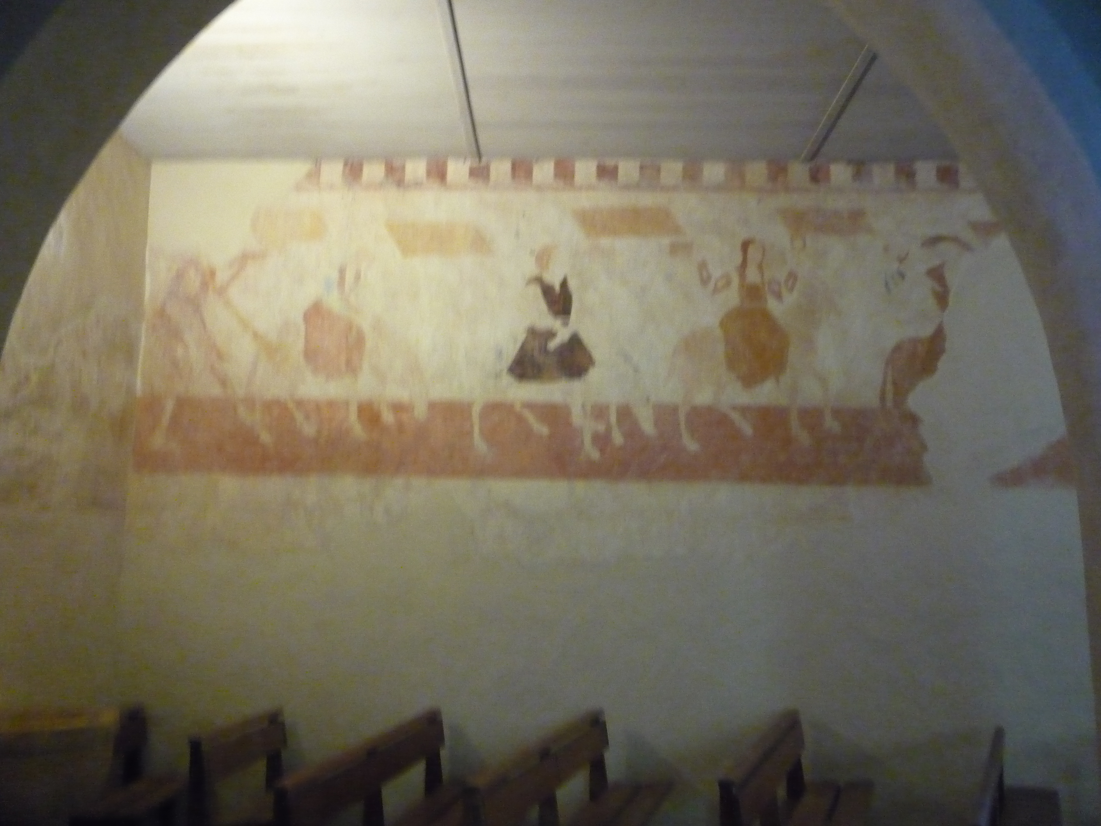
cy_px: 413
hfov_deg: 60.0
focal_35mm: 30
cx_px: 550
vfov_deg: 46.8
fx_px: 954
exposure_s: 1/40
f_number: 3.3
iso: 800
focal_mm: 5.2
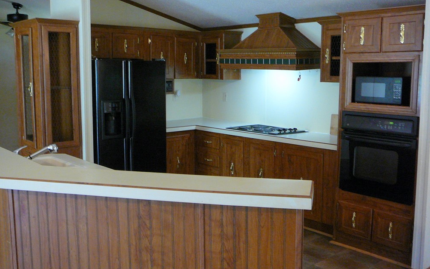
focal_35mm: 38
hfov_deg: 51.5
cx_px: 211
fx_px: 445
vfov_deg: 33.6
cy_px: 132
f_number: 2.8
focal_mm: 5.2
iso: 200
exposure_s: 1/8
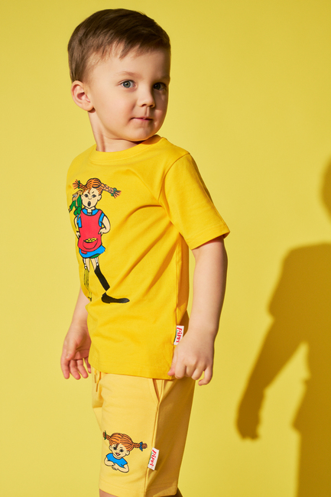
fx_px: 1145
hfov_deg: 16.4
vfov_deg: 24.5
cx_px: 166
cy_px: 248
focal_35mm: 83
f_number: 6.3
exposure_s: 1/200
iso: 400
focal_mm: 83
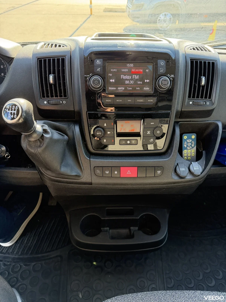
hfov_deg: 56.8
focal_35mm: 24
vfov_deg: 71.6
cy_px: 151
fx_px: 209
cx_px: 113
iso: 200
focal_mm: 6.76
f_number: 1.78
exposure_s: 1/134
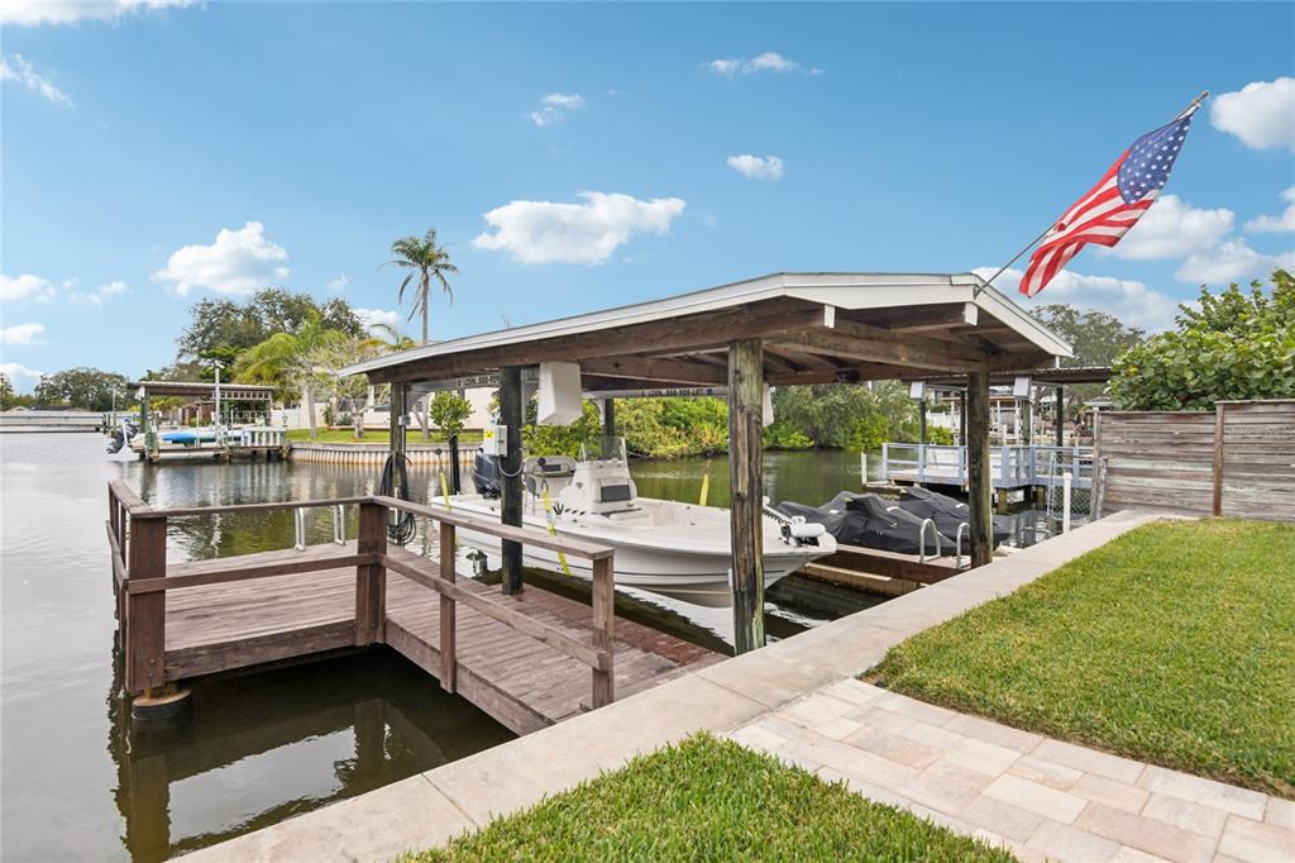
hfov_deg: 90.0
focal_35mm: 18
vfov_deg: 67.3
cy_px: 432
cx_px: 648
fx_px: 647
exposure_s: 1/320
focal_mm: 18
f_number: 8
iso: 400
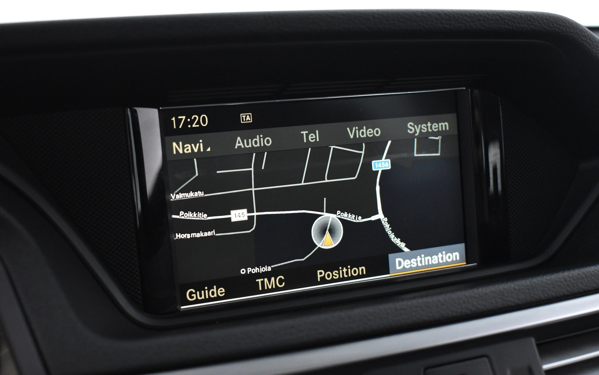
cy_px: 195
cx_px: 300
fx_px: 776
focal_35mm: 48
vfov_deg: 27.1
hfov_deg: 42.2
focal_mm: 31
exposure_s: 1/30
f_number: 4.2
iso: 3200
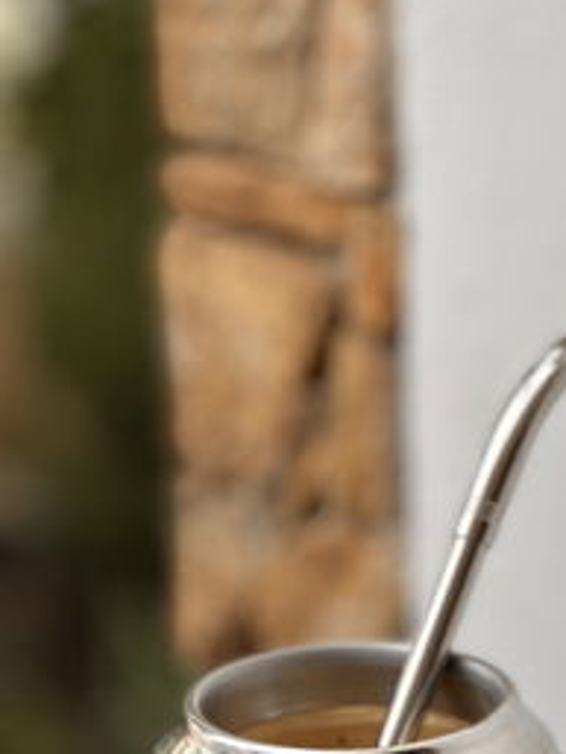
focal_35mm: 160
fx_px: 3485
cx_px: 352
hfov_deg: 9.3
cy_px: 720
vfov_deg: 12.2
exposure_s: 1/154
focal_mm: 9
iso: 20
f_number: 2.8
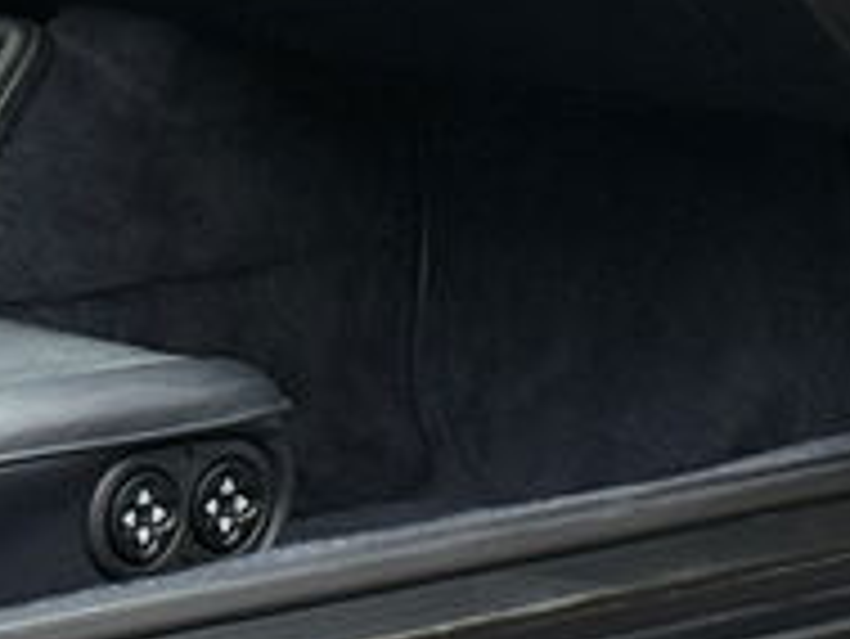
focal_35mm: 260
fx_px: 6388
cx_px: 742
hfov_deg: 7.6
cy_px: -238
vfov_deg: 5.7
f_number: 1.78
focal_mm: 6.76
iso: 200
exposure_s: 1/71
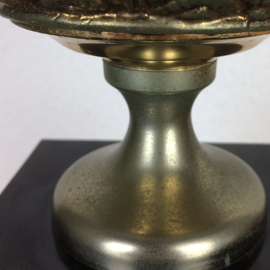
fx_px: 450
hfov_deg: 33.2
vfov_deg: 33.1
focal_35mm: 51
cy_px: 90
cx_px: 175
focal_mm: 4.15
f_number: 2.2
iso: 40
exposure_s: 1/50
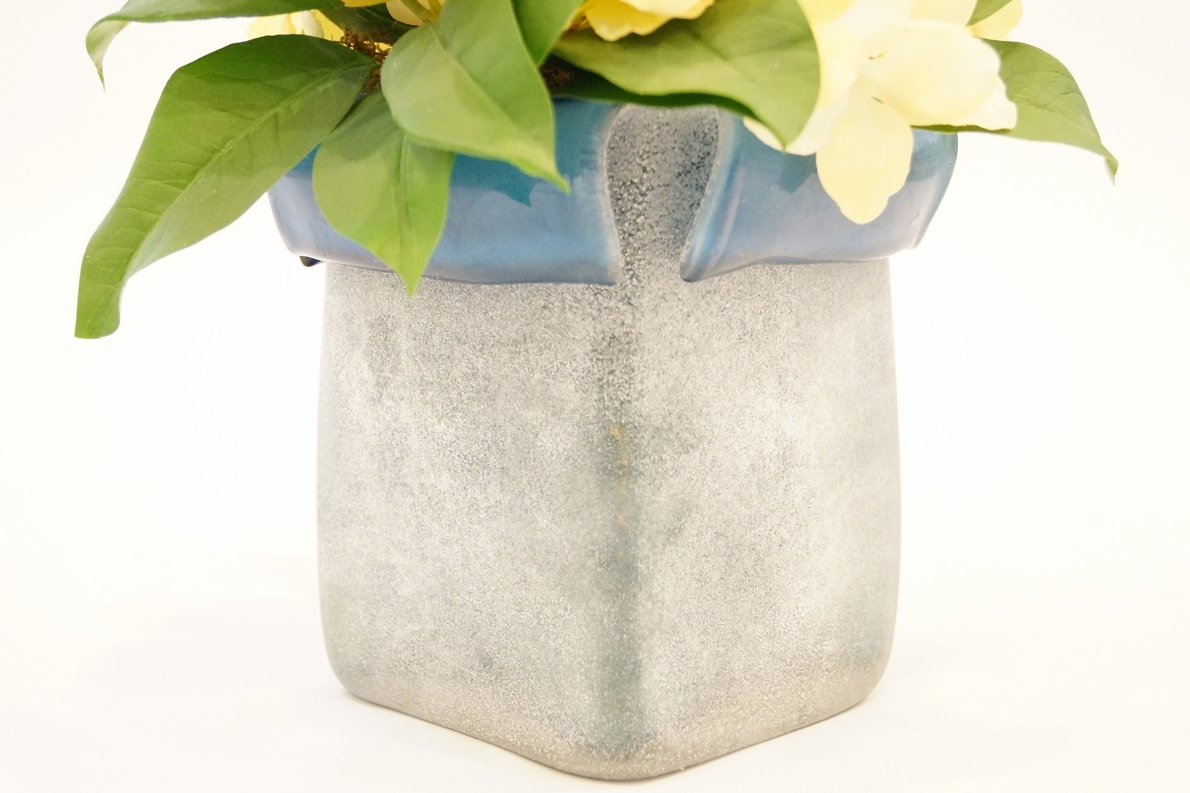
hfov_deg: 36.5
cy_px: 404
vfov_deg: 24.8
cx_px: 615
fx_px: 1802
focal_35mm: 55
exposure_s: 1/30
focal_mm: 35
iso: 3200
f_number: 4.5
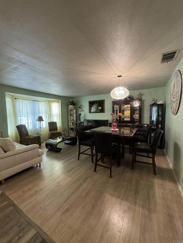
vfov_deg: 102.1
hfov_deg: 85.7
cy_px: 122
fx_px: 99
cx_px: 92
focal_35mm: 14
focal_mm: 2.22
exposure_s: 1/60
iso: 640
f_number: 2.2
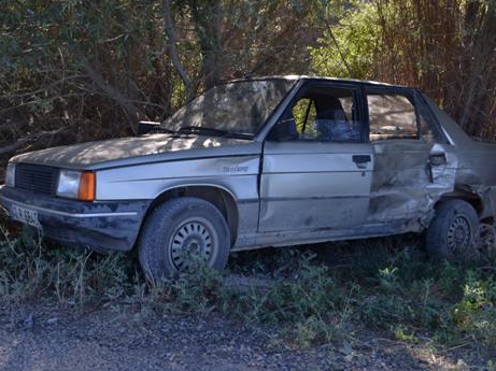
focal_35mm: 48
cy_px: 145
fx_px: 687
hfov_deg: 39.7
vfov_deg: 30.1
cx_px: 266
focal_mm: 24
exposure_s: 1/125
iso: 200
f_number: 5.6
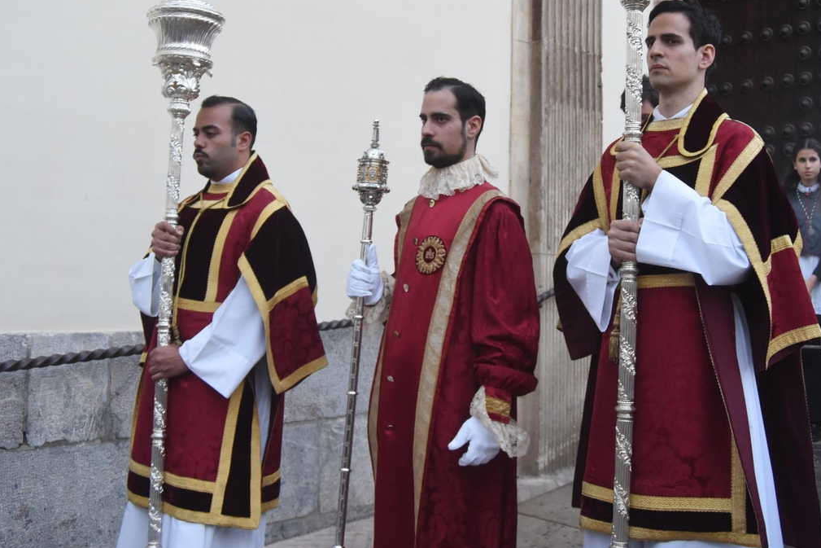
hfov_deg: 42.7
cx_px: 454
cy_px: 139
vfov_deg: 28.8
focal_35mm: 46
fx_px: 1049
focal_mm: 29
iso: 2500
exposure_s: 1/125
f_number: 6.3
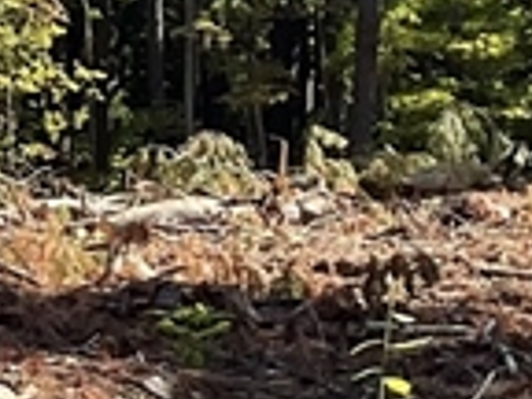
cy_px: 395
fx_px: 3166
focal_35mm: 206
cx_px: -388
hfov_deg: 9.2
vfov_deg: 7.2
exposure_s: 1/635
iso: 16
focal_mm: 3
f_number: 1.8
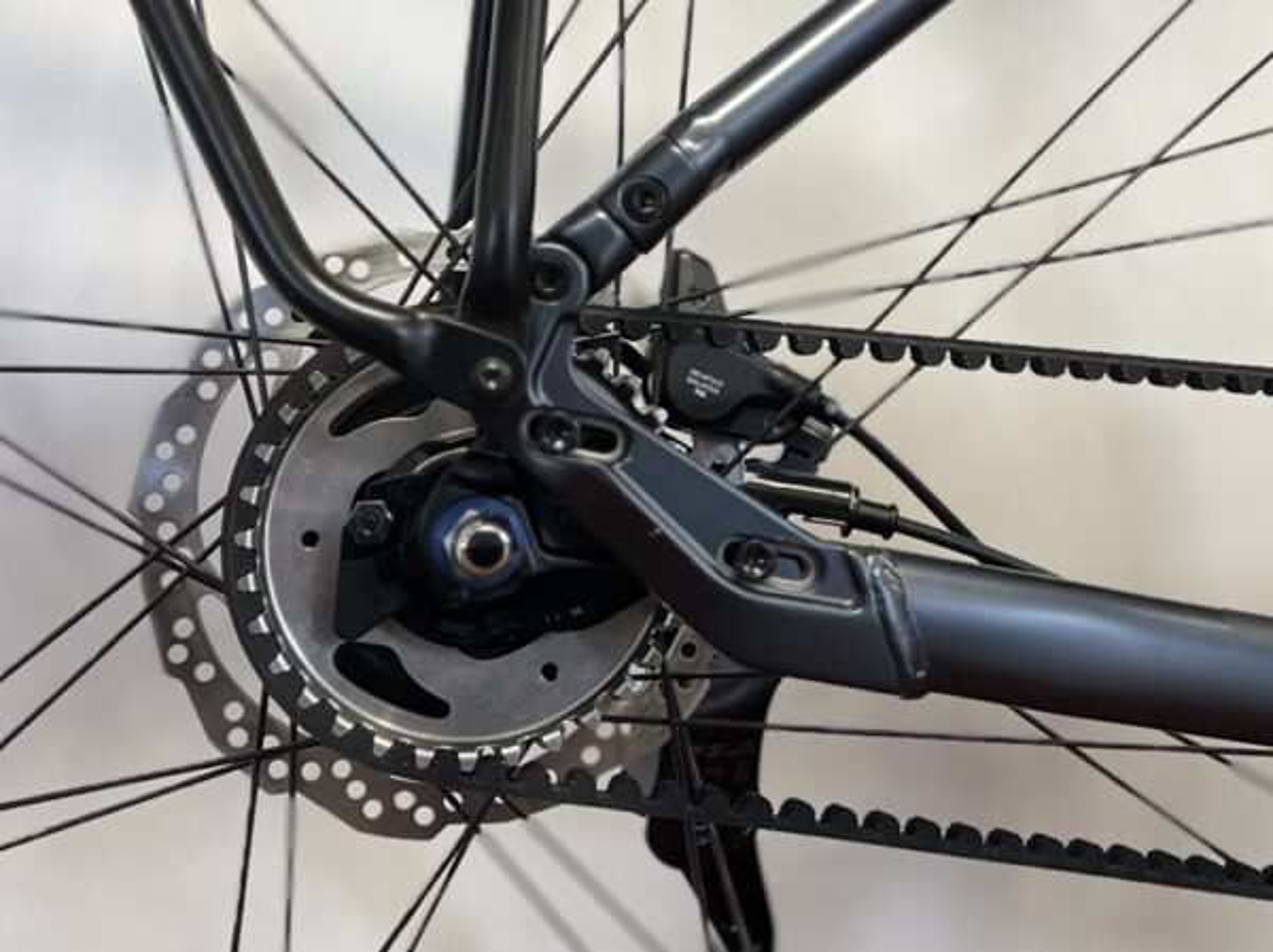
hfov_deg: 67.3
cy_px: 476
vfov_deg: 53.0
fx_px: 955
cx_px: 636
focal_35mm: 26
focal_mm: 5.1
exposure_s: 1/50
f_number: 1.6
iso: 125
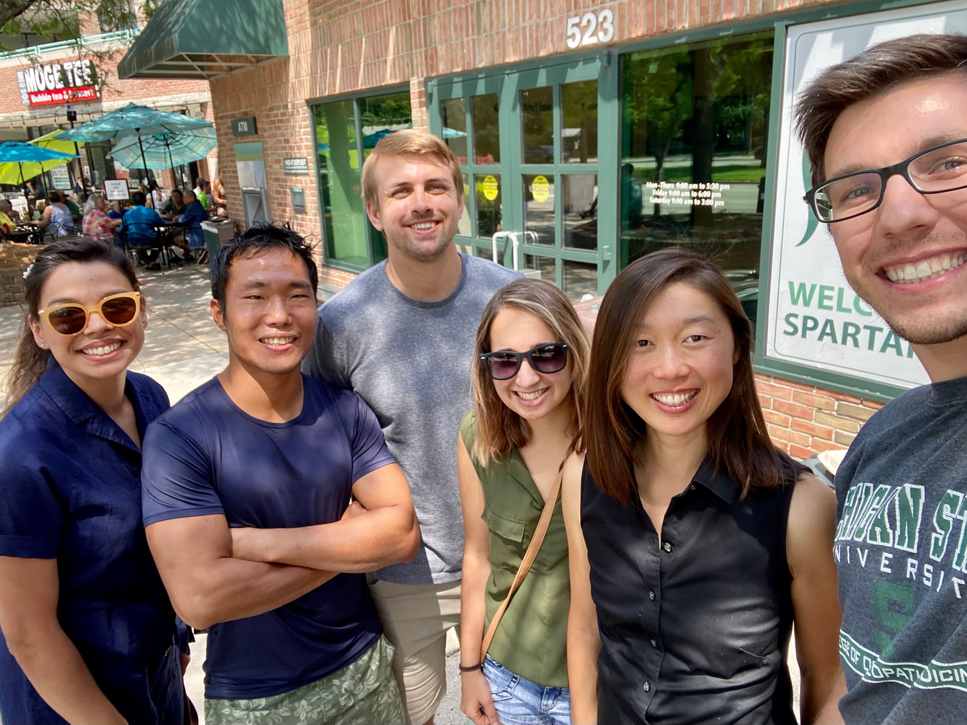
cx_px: 484
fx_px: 643
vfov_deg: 58.9
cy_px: 362
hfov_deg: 73.9
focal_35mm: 23
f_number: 2.2
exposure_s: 1/127
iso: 25
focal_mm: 2.71
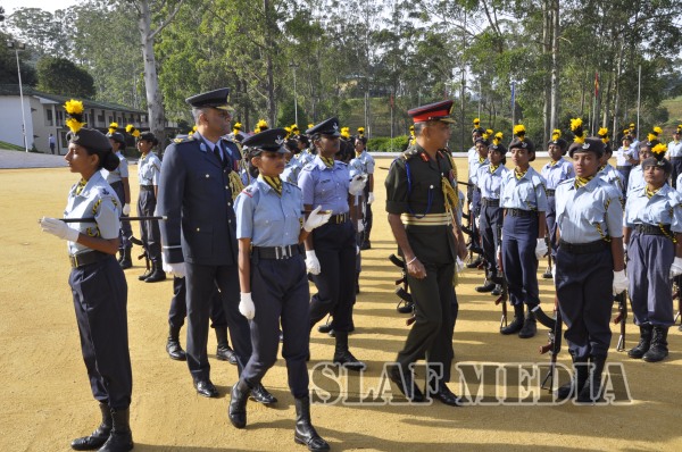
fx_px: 709
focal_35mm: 38
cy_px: 226
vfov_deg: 35.4
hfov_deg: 51.4
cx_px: 341
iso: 200
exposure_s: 1/100
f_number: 11
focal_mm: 25
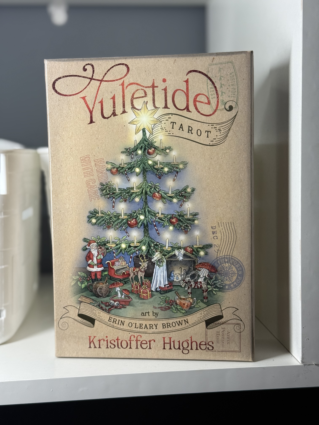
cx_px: 160
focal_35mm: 48
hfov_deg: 30.3
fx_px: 590
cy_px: 212
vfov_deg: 39.7
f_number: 1.78
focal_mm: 6.76
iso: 160
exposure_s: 1/60
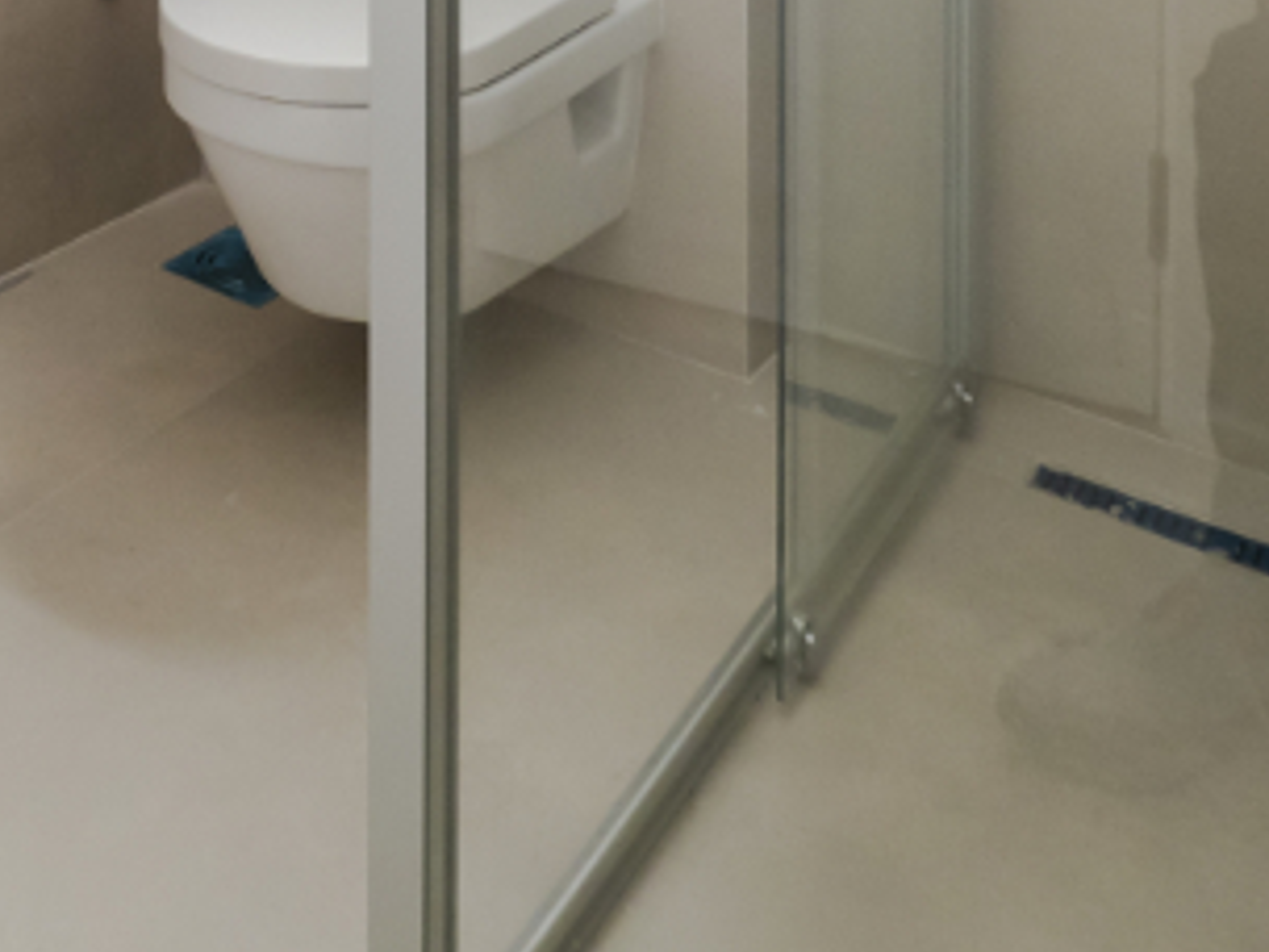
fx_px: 1686
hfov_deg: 37.5
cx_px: 42
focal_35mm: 46
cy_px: -551
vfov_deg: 23.6
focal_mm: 7
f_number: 4
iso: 400
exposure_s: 1/3.33
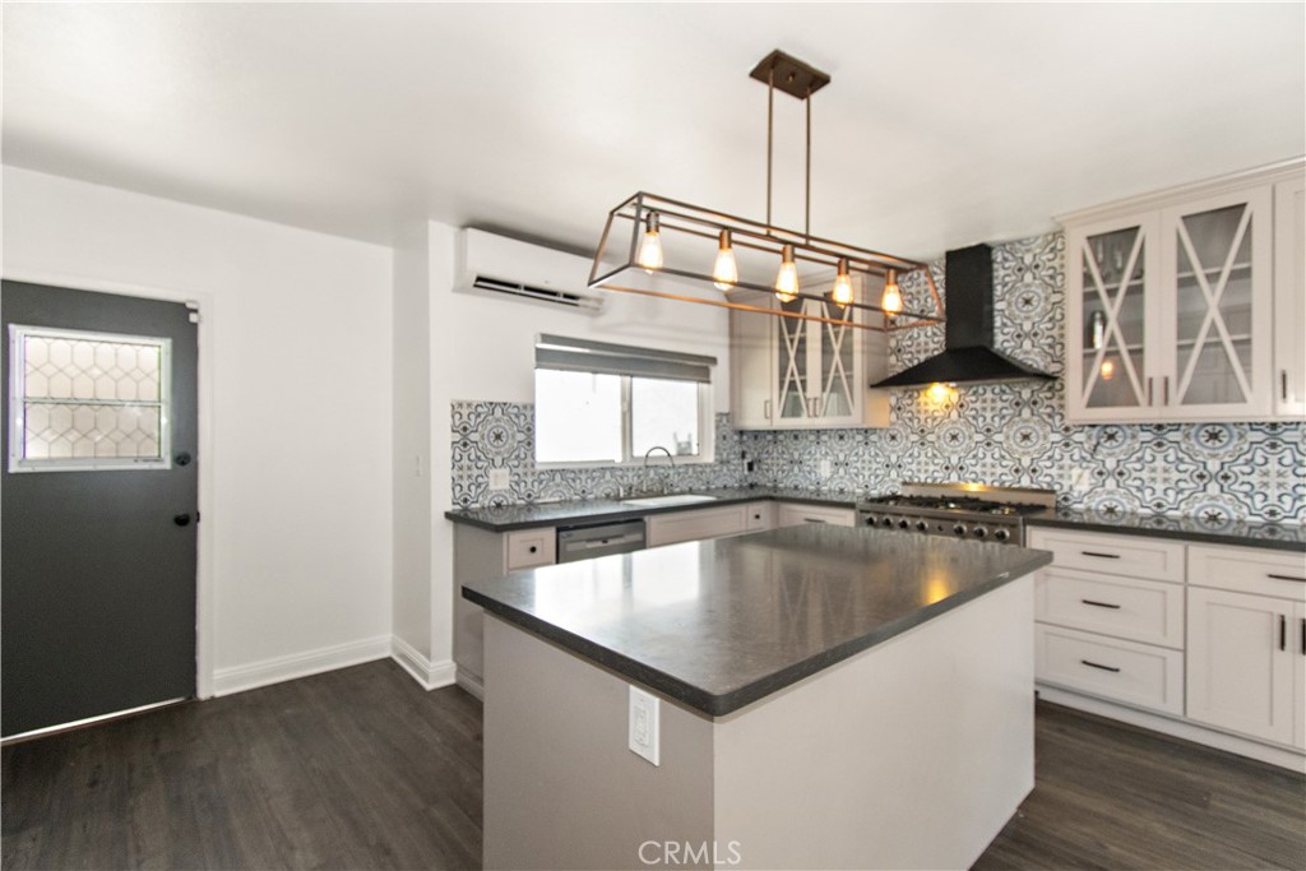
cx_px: 653
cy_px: 436
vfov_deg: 77.3
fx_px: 544
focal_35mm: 15
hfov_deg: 100.4
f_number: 5.6
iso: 320
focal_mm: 10
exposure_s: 1/100
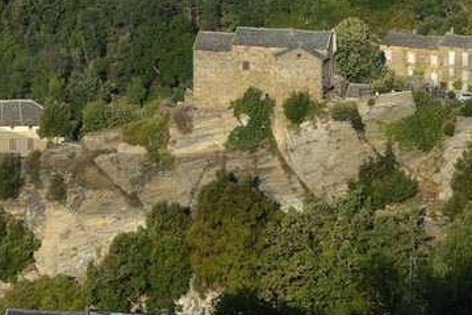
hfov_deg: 6.6
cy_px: -329
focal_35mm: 312
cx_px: 160
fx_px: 4089
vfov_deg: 4.3
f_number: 11
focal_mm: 70
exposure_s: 1/250
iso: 200
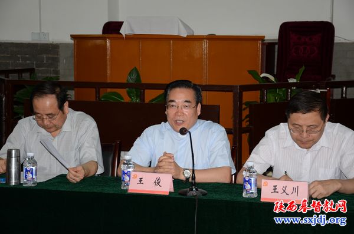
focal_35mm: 78
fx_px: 765
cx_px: 177
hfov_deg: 26.0
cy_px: 117
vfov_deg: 17.4
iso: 400
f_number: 5
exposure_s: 1/60
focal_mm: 52
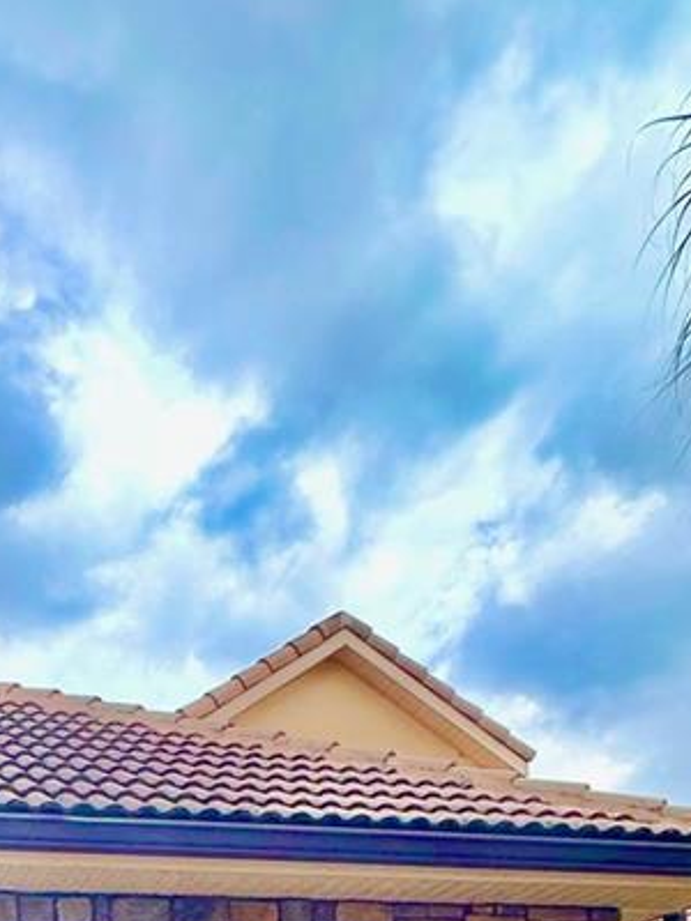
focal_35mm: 42
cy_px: 1154
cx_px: -41
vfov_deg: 34.2
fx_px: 1118
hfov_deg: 31.1
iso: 40
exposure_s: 1/437
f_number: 2.2
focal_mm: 2.22
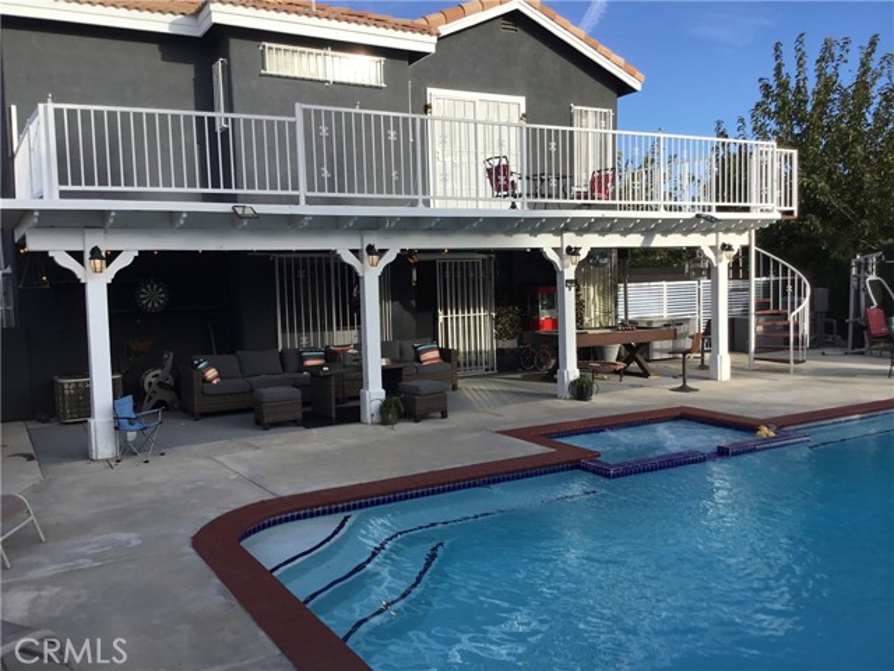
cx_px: 447
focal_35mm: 31
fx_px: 801
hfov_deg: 58.4
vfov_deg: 45.4
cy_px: 336
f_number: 2.4
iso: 25
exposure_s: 1/831
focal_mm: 3.3
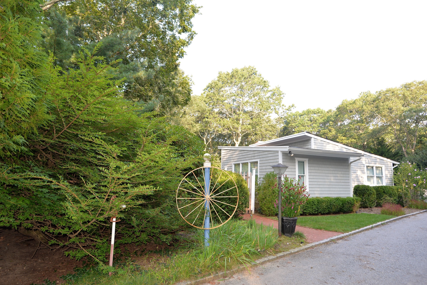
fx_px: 237
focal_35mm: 20
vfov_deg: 62.0
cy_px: 142
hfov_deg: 84.0
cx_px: 214
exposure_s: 1/200
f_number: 3.5
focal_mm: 20
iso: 180
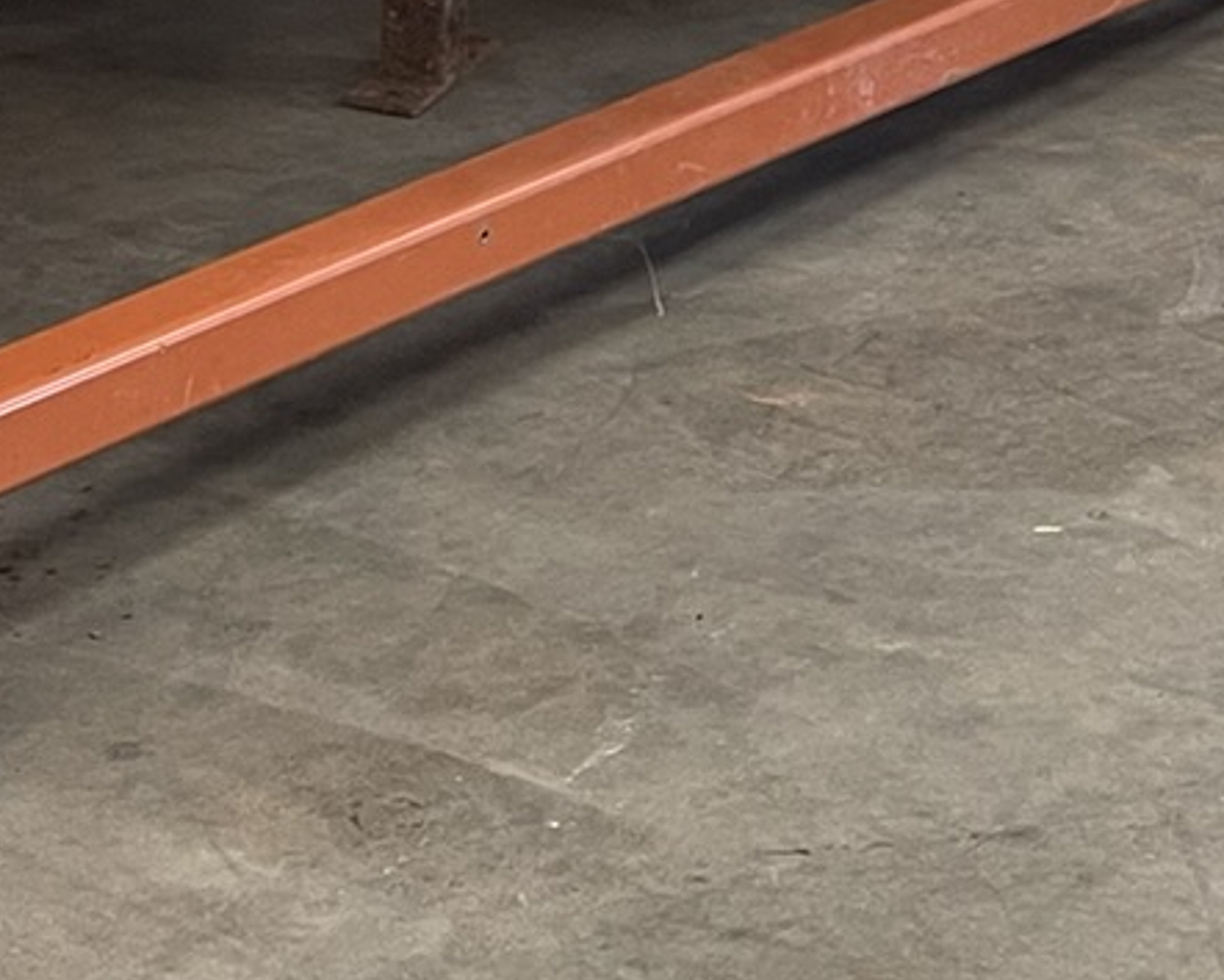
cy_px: -639
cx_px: 114
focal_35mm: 113
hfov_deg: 16.8
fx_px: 4095
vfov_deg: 12.7
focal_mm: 5.1
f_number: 1.6
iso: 125
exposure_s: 1/60
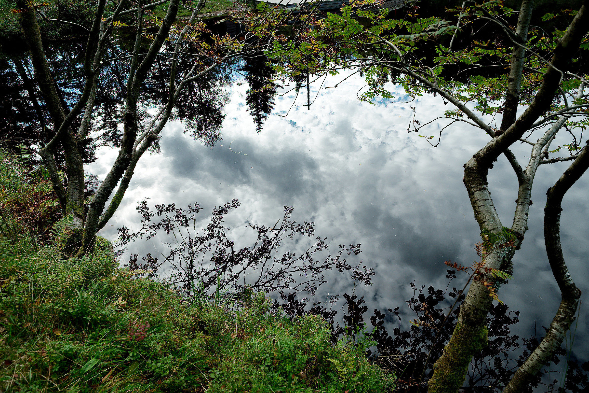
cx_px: 294
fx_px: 344
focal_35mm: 21
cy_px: 196
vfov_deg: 59.5
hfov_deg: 81.2
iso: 200
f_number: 6.4
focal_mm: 14
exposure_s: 1/125
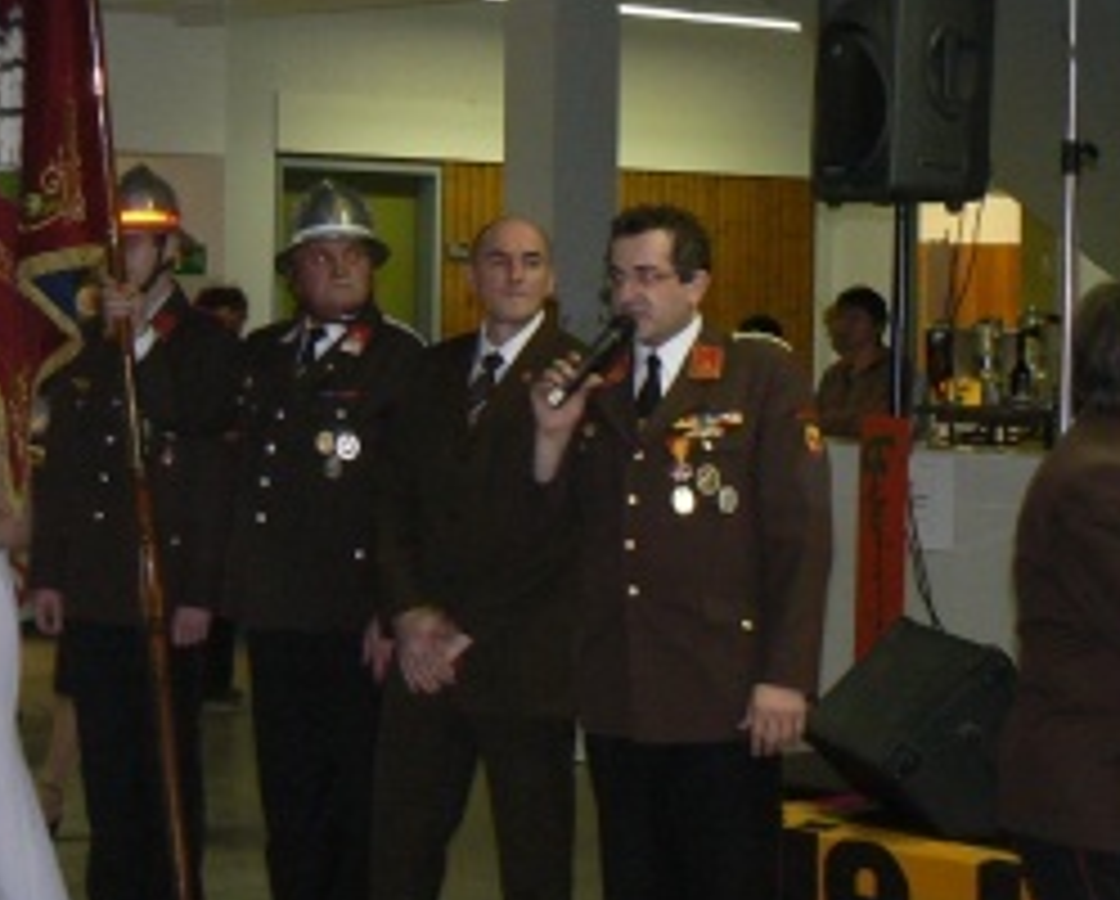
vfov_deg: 16.7
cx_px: 310
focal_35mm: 92
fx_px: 3054
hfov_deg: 20.6
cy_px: 277
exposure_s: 1/30
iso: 200
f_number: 2.8
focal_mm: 8.3
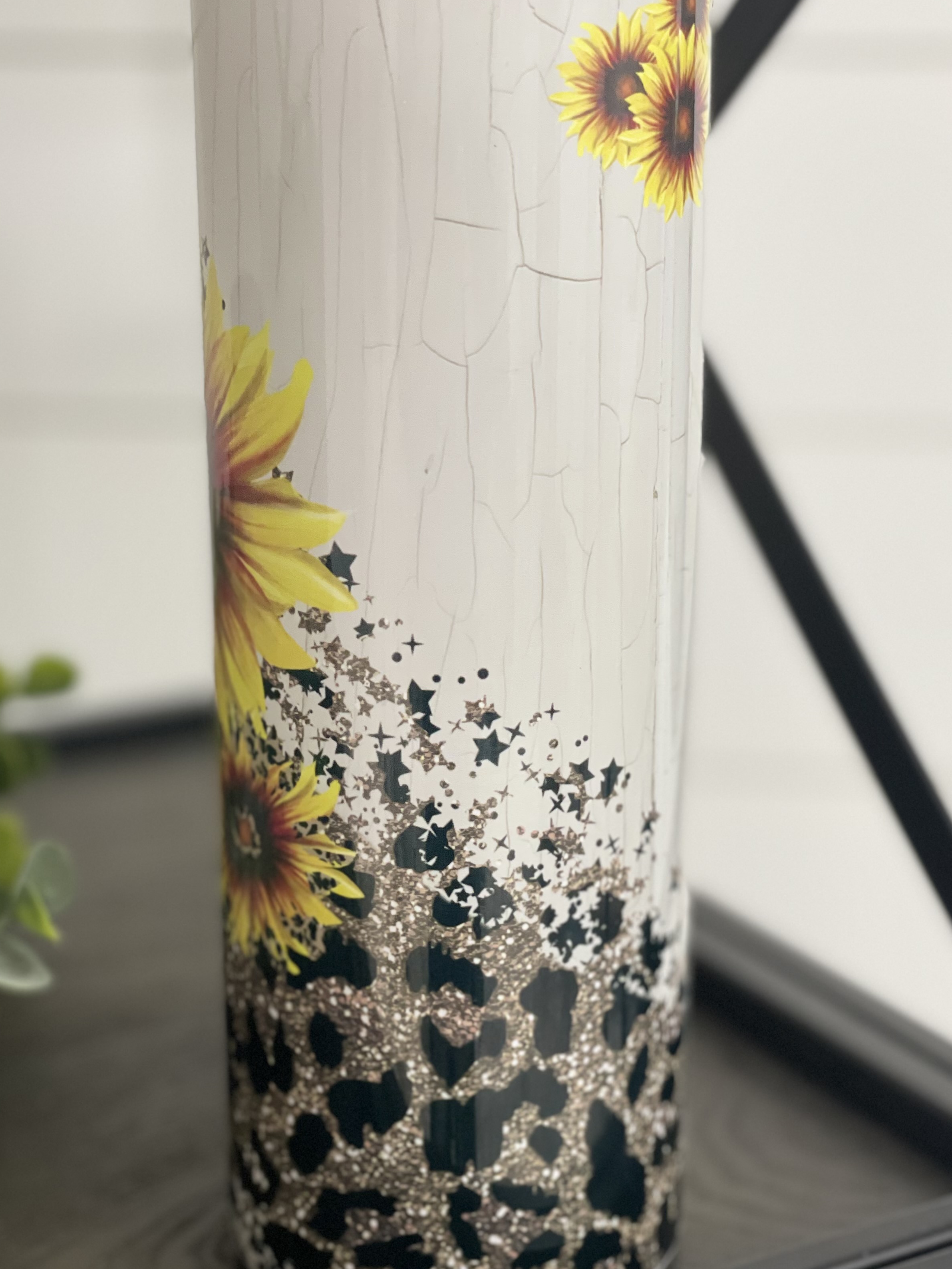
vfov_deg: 29.4
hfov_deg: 22.3
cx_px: 452
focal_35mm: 66
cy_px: 659
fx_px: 2420
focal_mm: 6
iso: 160
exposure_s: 1/60
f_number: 2
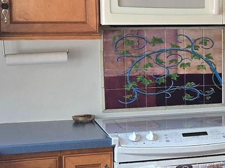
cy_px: 87
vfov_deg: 13.6
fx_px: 708
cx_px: 331
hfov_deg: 16.5
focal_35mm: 109
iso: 100
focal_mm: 5.4
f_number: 1.8
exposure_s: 1/30
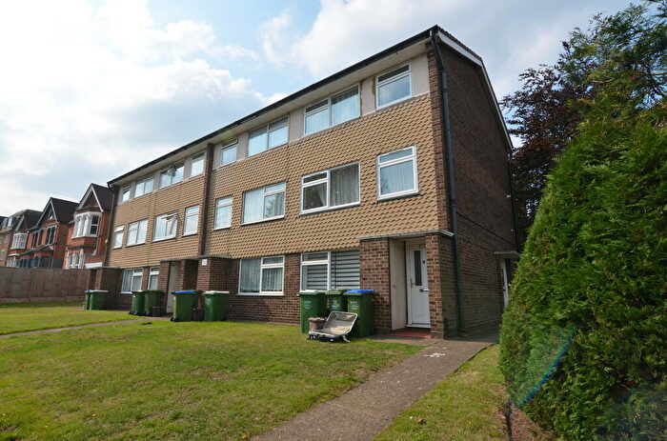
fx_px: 333
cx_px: 334
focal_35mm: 18
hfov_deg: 90.1
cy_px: 220
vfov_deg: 67.1
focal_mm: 12
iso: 125
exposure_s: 1/250
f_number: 8
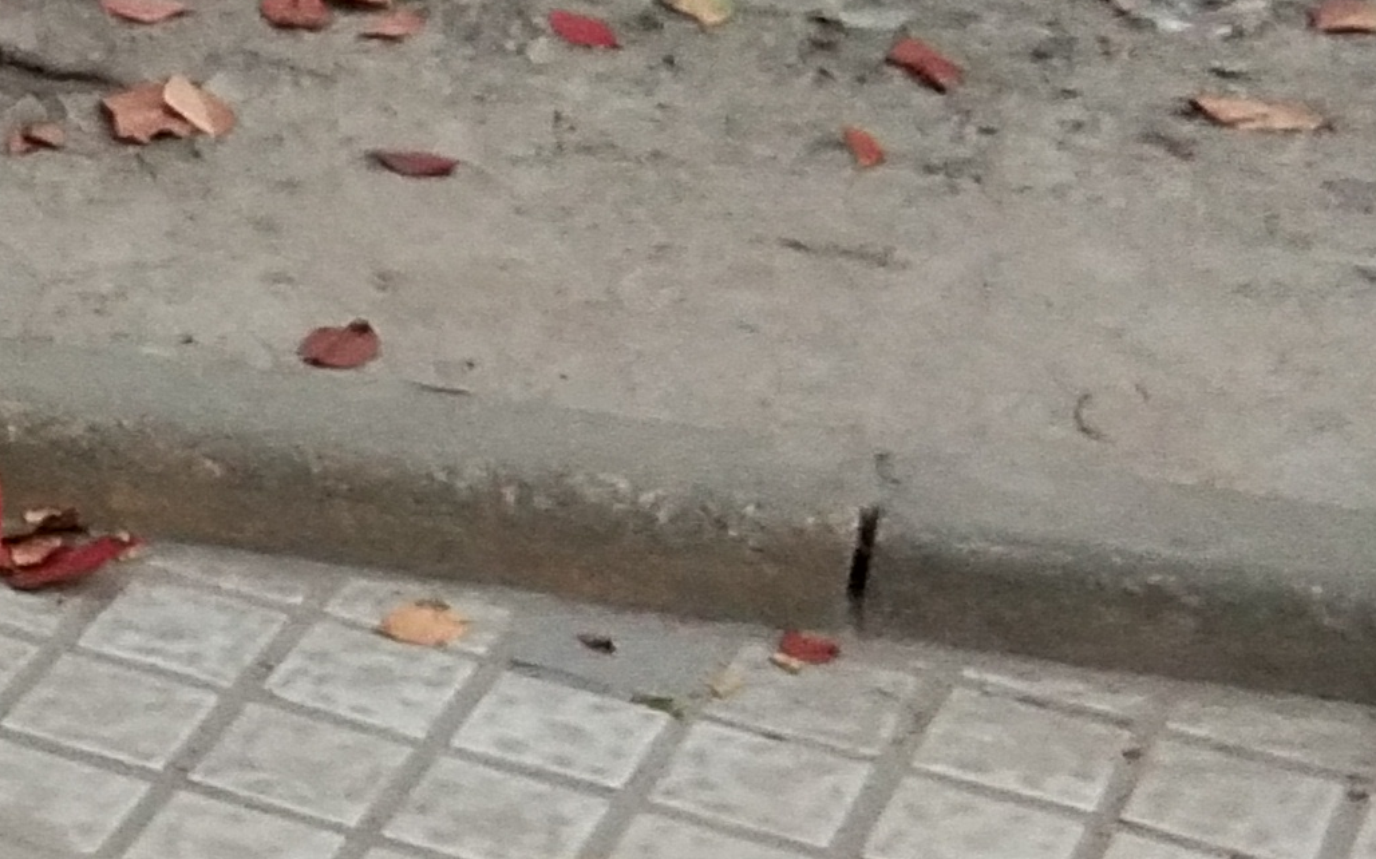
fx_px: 4986
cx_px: -738
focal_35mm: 133
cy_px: 656
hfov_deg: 14.6
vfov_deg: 9.8
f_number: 2.2
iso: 640
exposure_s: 1/20
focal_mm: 3.69
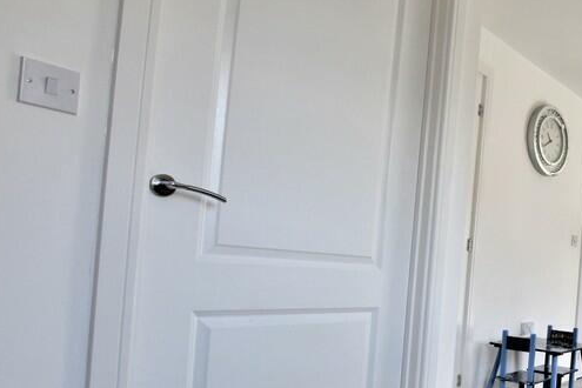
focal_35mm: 31
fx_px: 501
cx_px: 588
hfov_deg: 48.9
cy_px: 265
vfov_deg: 41.7
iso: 320
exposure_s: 1/250
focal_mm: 10
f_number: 5.6
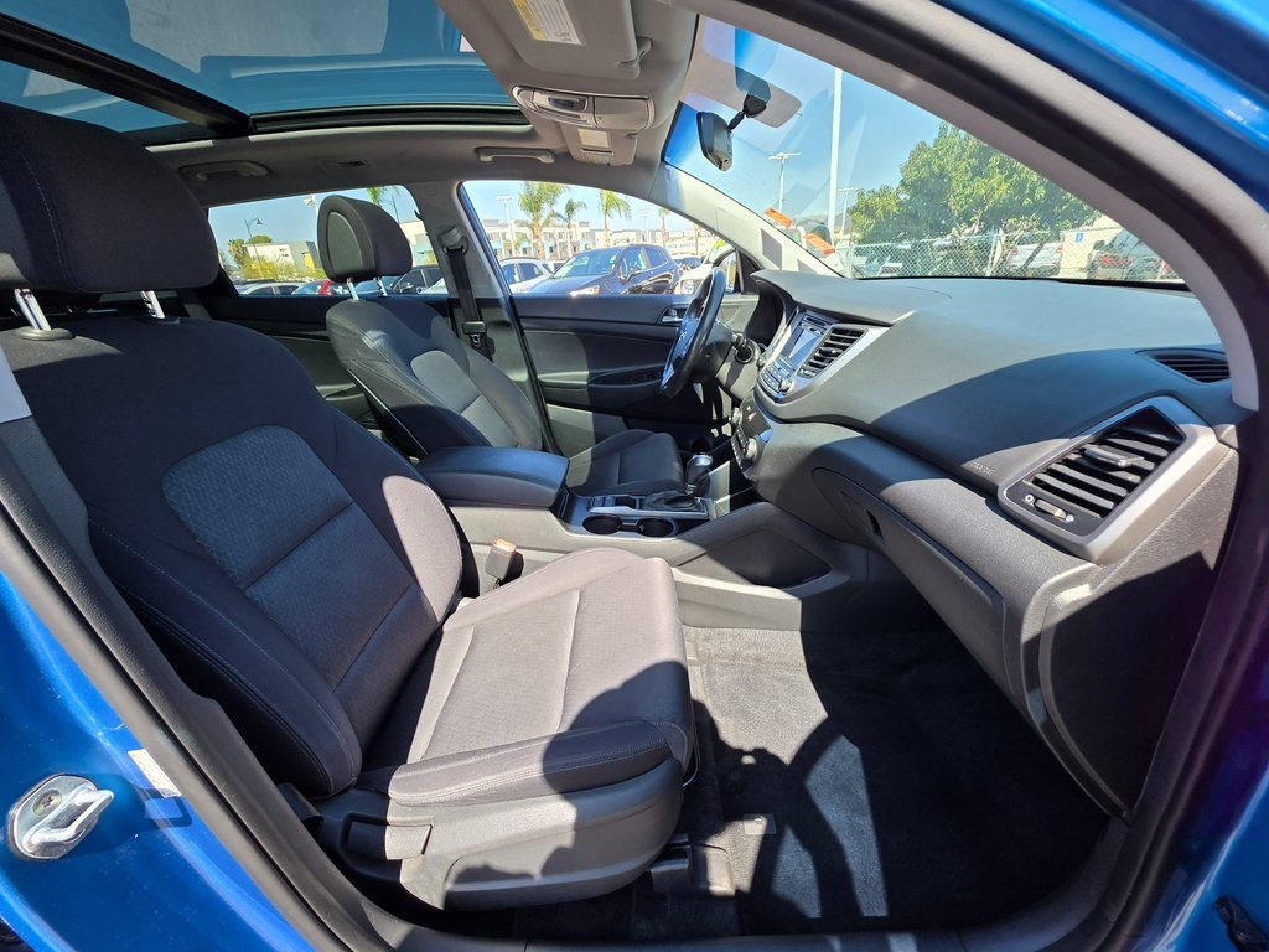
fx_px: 477
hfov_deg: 106.2
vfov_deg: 89.9
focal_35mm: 13
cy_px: 476
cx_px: 634
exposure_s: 1/300
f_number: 1.9
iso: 40
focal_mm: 2.2
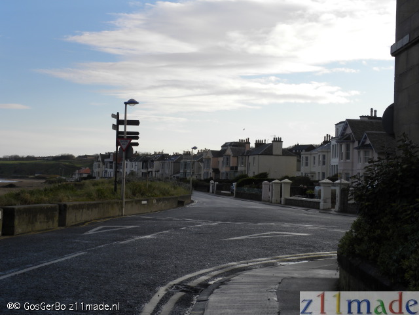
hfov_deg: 33.2
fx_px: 702
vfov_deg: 25.2
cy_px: 158
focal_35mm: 58
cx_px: 210
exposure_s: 1/297
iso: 64
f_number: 5.6
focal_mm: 10.3
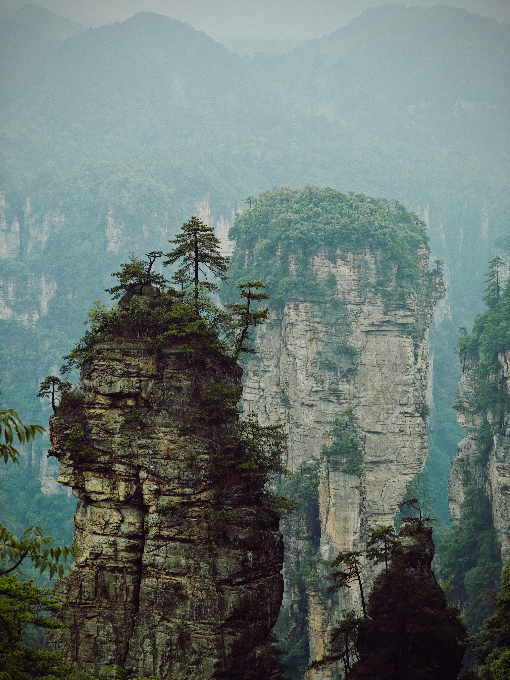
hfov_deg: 12.3
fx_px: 2357
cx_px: 255
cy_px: 340
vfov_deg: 16.4
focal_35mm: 120
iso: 50
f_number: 2.5
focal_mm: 19.4
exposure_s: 1/260
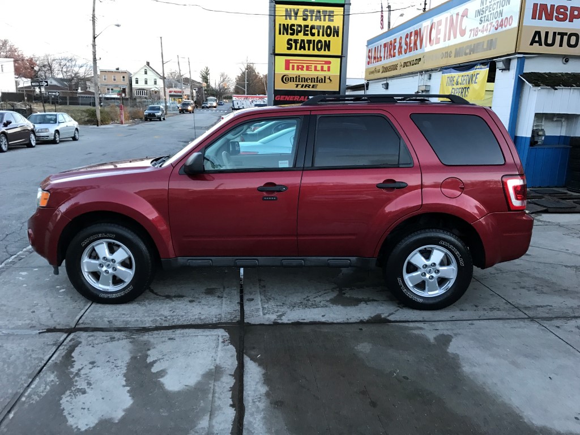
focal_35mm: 28
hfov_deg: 63.4
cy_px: 218
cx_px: 290
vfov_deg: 49.7
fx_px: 469
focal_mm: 3.99
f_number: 1.8
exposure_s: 1/24
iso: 40
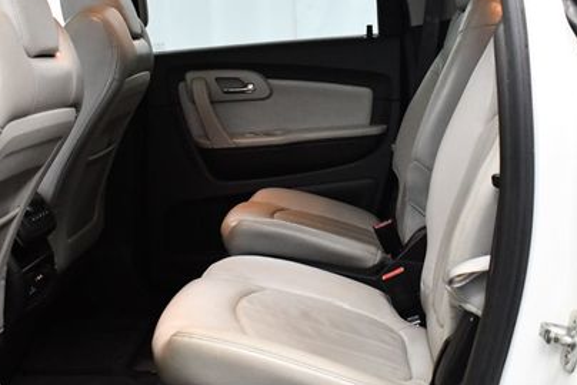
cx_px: 274
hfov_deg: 35.0
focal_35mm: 57
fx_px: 914
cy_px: 123
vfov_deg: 23.7
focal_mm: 18
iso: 3200
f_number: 3.5
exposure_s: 1/125
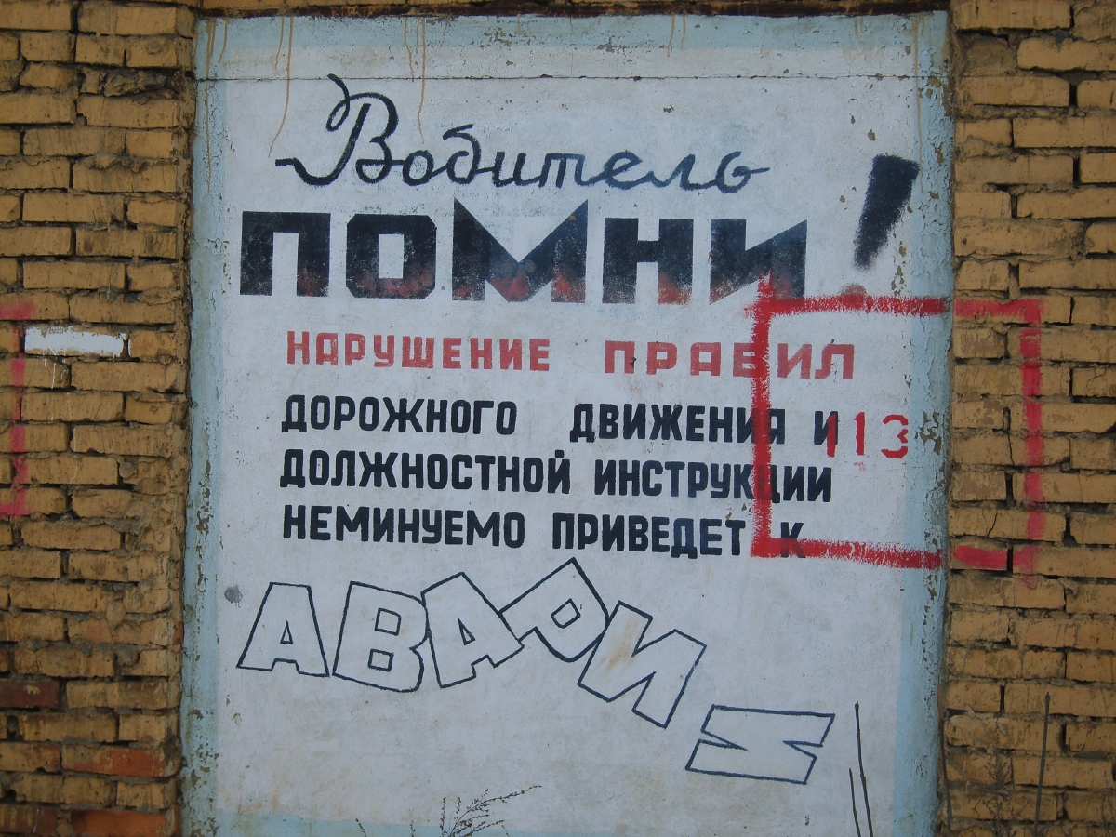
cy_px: 418
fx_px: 2321
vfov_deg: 20.4
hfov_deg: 27.0
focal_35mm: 72
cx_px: 558
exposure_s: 1/250
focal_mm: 15
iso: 50
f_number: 4.1
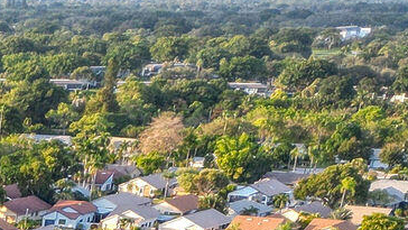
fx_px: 1591
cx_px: -433
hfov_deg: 12.6
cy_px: 855
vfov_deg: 6.8
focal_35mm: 147
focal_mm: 6.7
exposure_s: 1/350
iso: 120
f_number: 1.7
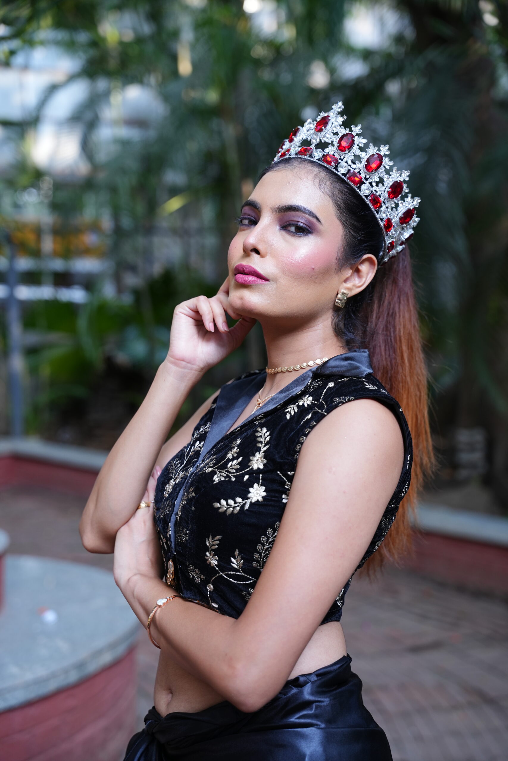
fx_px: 976
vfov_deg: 42.7
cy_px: 380
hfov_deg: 29.2
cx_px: 254
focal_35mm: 46
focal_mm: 46.1
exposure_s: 1/100
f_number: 2.8
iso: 400
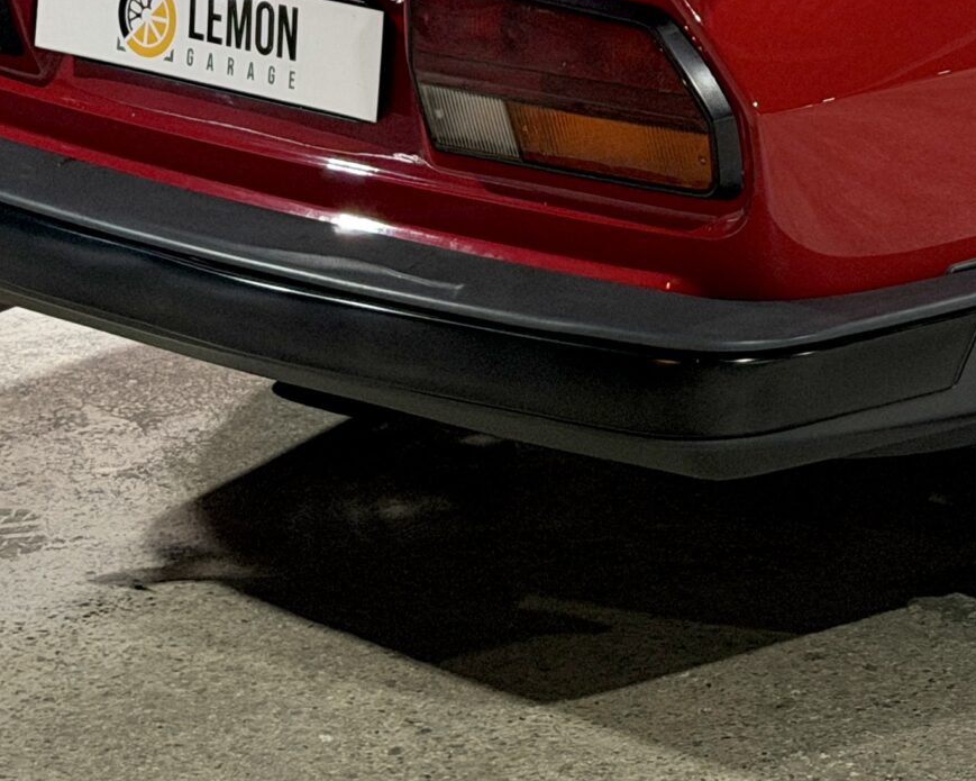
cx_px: 988
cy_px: -172
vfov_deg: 11.0
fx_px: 3986
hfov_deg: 13.7
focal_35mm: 138
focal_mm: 6.76
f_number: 1.78
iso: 250
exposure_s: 1/33
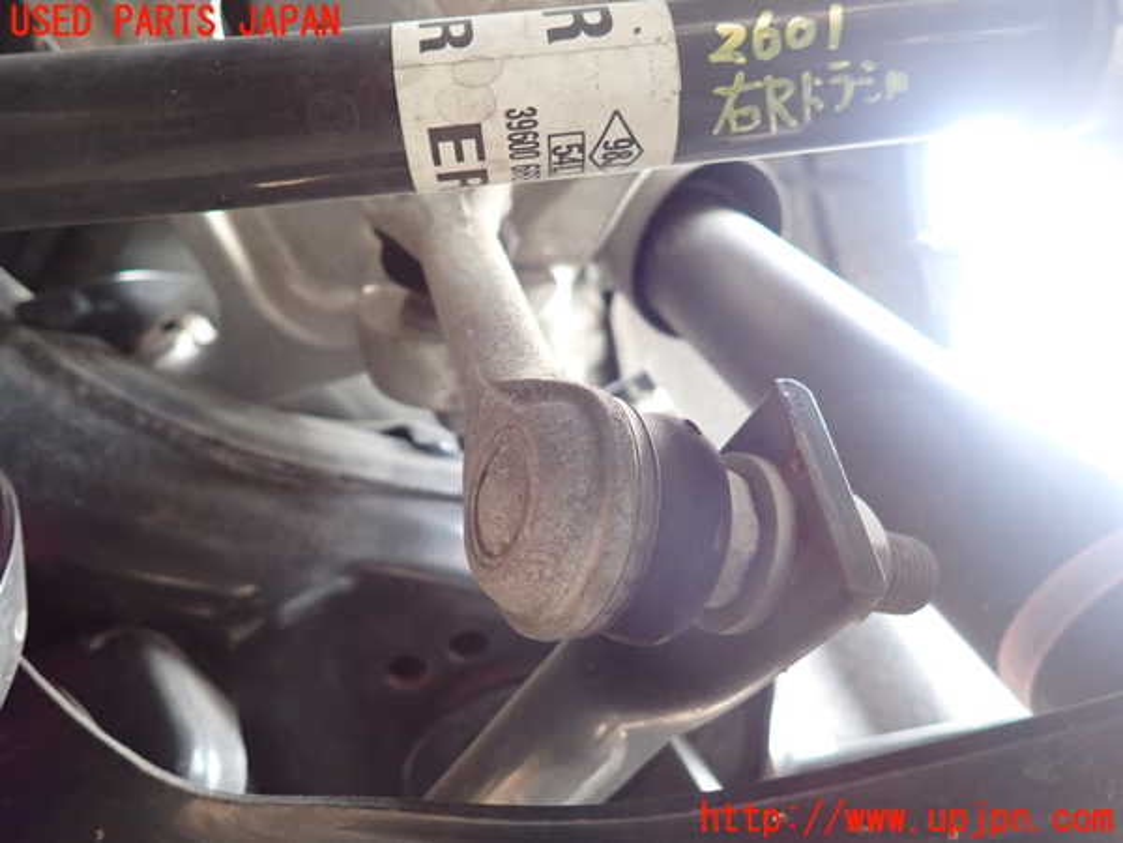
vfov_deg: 54.9
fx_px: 811
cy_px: 422
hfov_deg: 69.4
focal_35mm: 25
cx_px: 562
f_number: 2
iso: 400
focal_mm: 4.5
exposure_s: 1/30
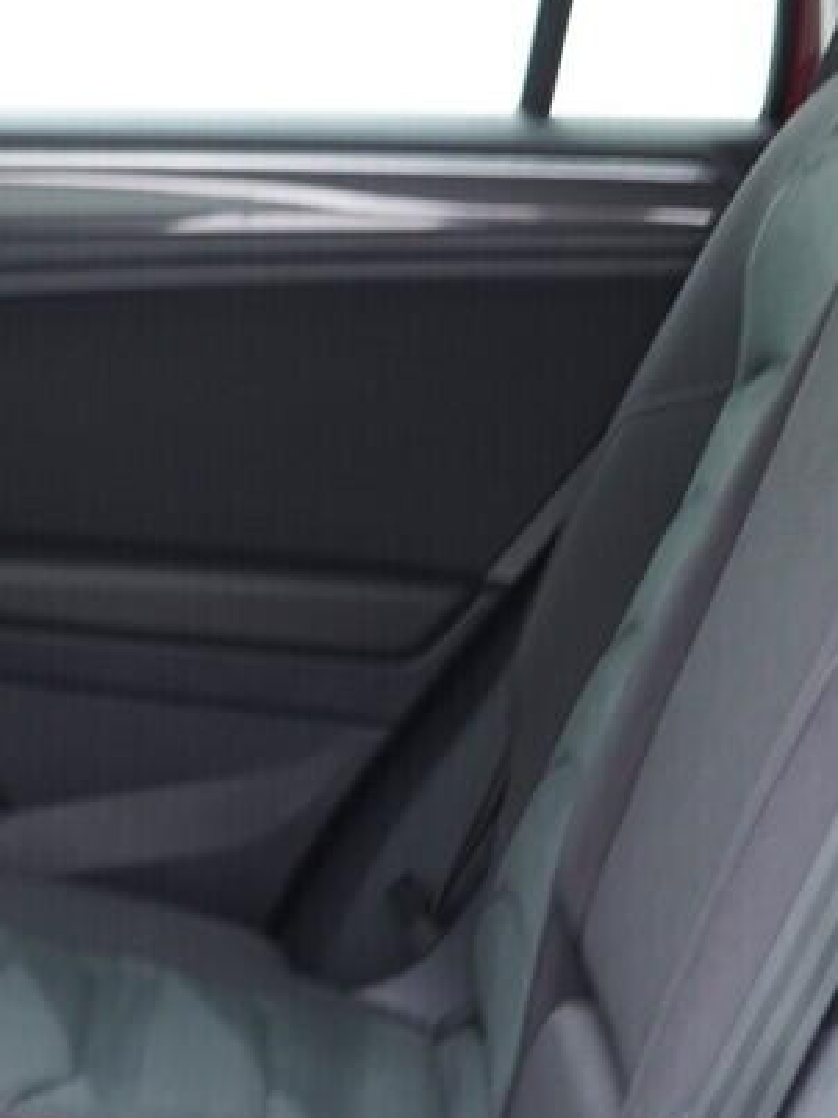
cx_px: 67
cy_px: 861
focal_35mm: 88
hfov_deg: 16.5
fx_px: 2842
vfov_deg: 22.0
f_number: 2.8
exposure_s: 1/40
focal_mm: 24
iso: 800
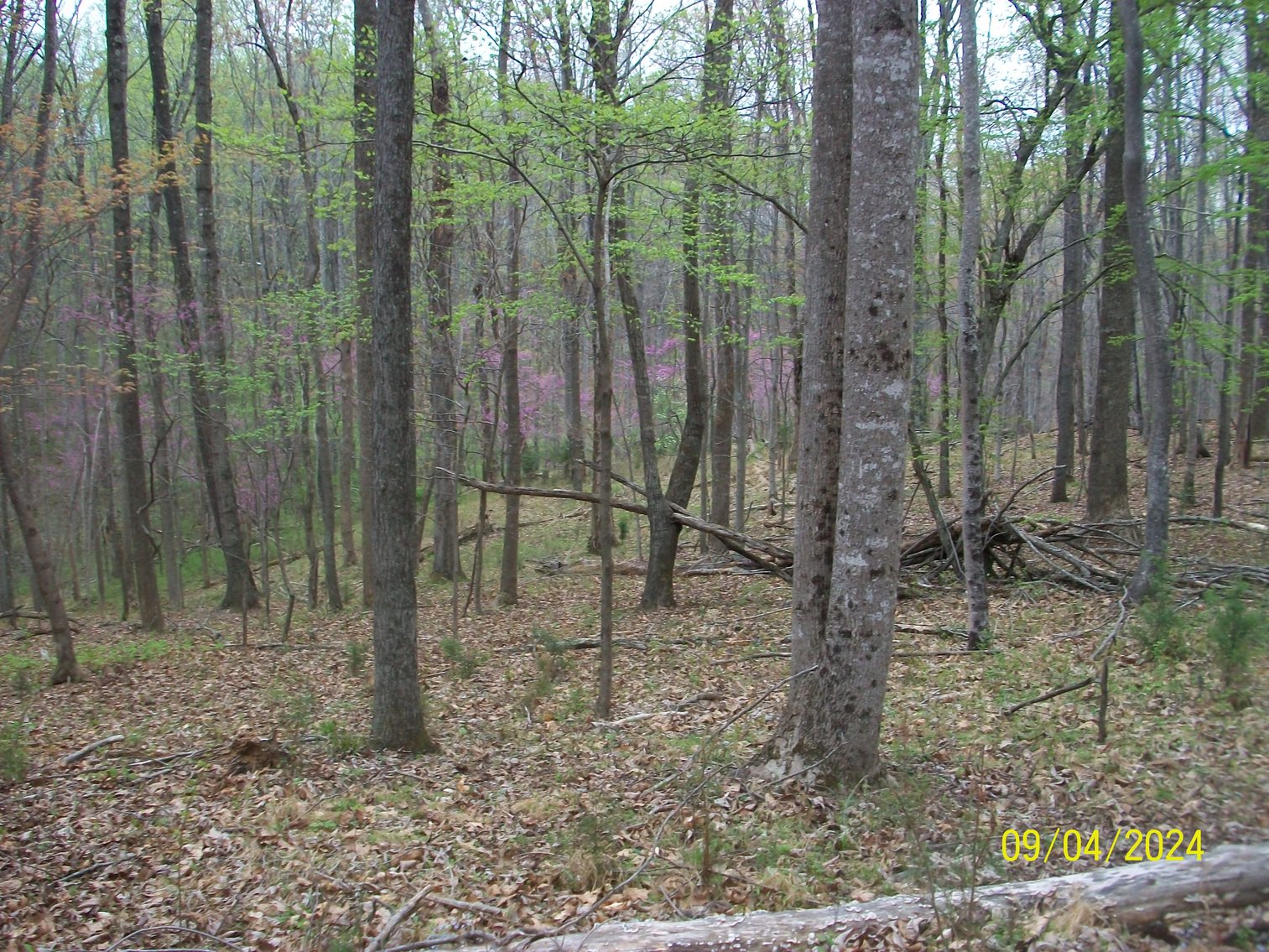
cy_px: 476
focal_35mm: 34
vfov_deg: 41.8
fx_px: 1247
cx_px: 634
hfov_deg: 54.0
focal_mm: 5.7
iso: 80
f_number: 2.8
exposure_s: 1/80
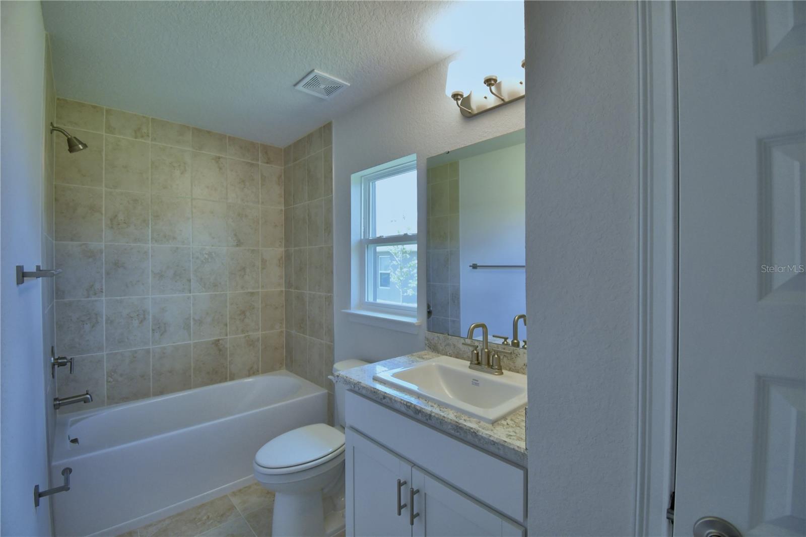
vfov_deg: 77.3
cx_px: 403
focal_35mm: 15
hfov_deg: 100.4
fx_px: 336
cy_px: 268
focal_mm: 10
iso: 400
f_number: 4.5
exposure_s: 1/125
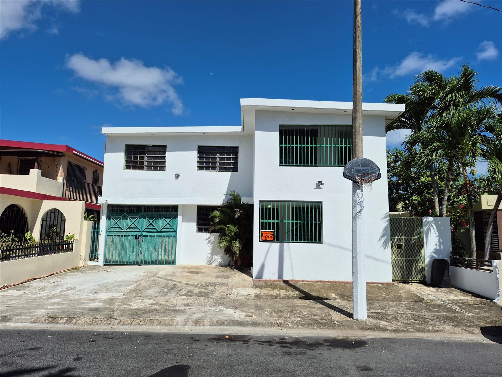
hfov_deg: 73.9
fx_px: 334
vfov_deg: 58.9
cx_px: 251
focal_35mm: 23
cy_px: 188
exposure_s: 1/3952
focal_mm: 5.4
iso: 25
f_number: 1.8
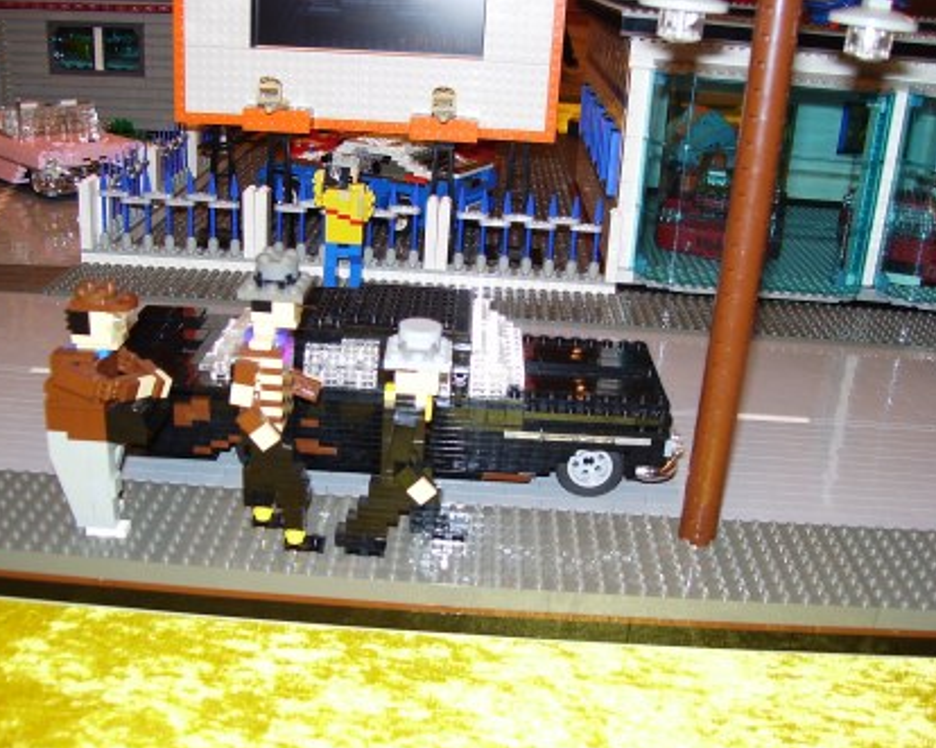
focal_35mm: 38
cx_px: 441
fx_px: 1052
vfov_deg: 39.1
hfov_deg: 47.9
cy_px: 377
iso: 80
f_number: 2.7
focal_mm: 6
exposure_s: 1/60
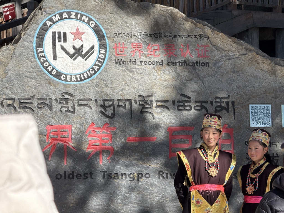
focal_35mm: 120
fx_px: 985
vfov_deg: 12.3
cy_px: 106
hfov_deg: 16.4
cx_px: 142
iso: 64
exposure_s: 1/693
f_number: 2.8
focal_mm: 15.66
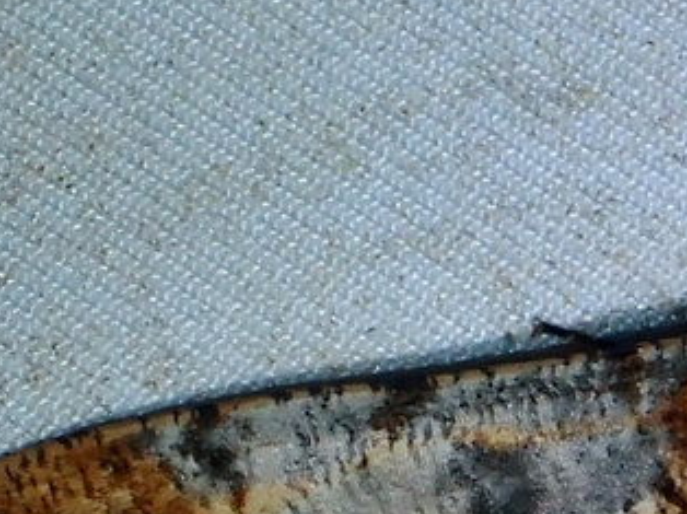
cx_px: 989
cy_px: 666
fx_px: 5553
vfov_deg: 5.3
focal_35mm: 280
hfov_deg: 7.0
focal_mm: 13.65
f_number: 5.6
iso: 100
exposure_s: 1/1000
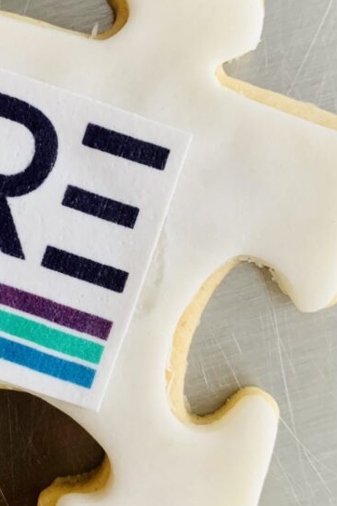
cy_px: 233
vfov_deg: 38.9
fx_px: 716
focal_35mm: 51
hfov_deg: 26.0
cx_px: 72
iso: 100
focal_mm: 4.25
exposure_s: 1/65
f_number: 1.8
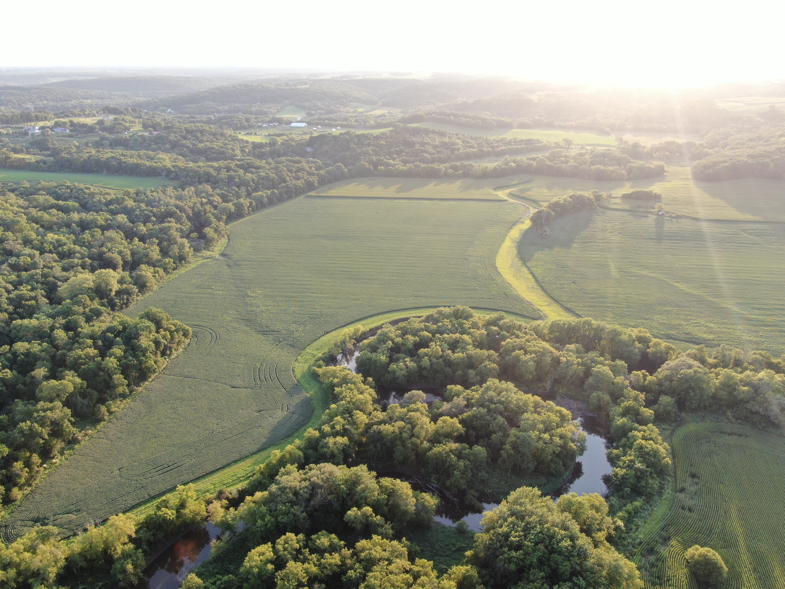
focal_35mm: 26
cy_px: 294
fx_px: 590
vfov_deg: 53.1
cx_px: 392
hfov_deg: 67.3
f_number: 2.9
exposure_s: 1/120
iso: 100
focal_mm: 4.58
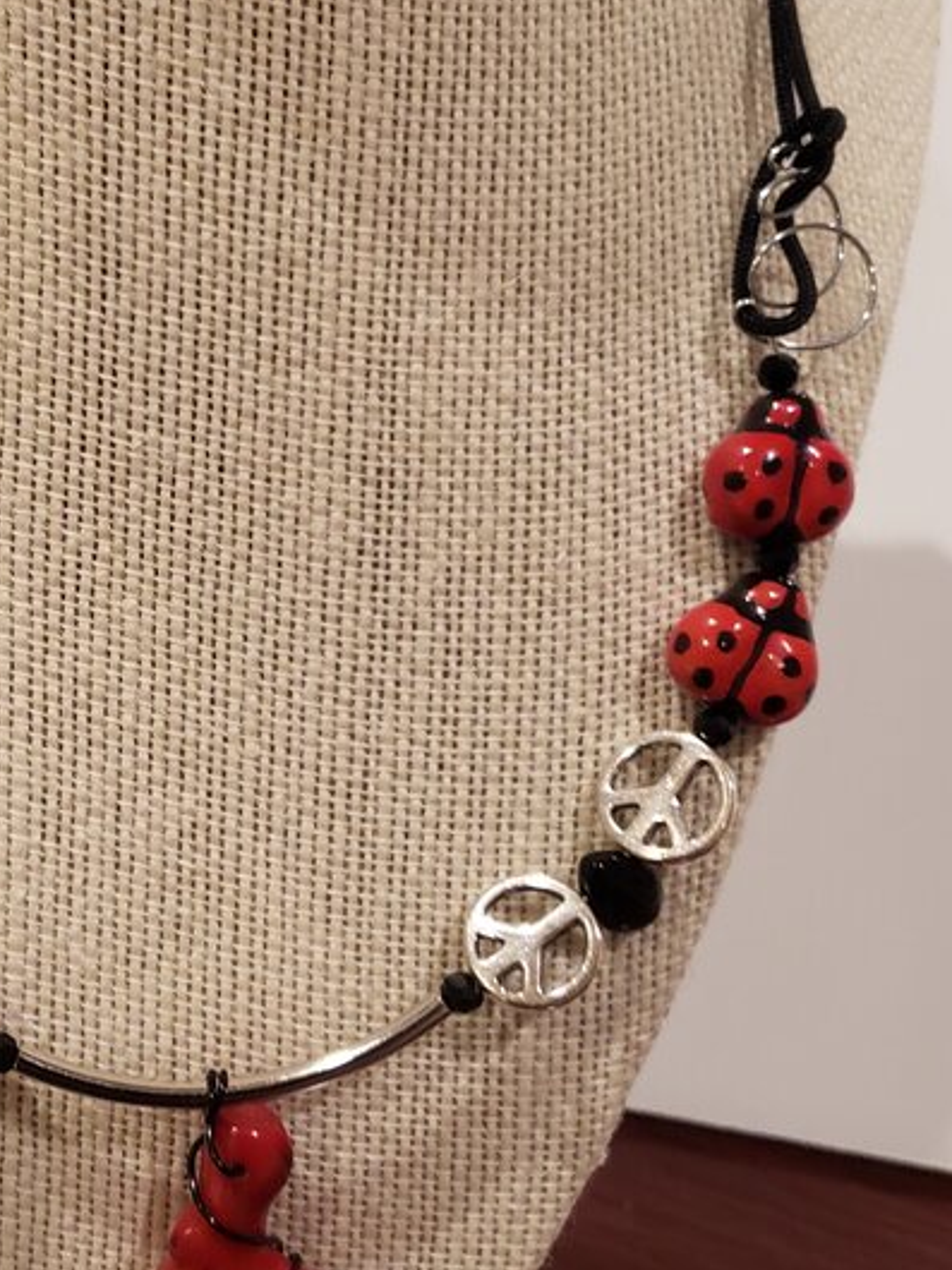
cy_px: 534
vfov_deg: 36.1
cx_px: 165
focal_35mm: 53
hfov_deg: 26.9
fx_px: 1945
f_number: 1.5
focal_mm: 4.3
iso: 320
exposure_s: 1/60
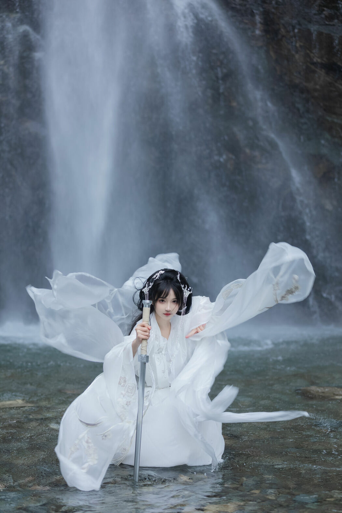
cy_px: 256
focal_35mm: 70
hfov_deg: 19.5
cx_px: 171
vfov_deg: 28.8
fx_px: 997
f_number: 2.8
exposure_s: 1/200
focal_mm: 70
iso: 100
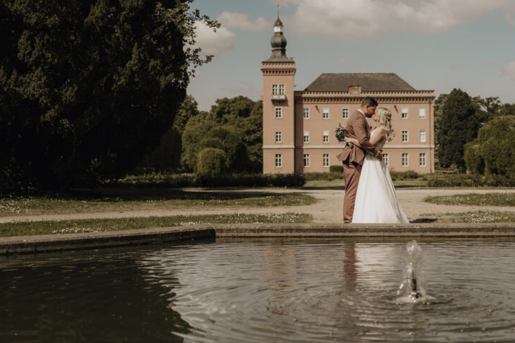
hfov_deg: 34.3
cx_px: 327
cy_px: 108
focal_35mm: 58
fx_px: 830
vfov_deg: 23.3
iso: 100
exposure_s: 1/8000
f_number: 1.6
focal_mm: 35
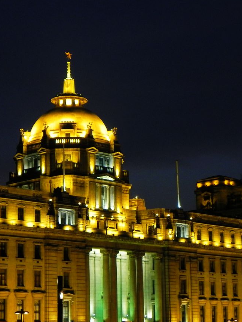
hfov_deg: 15.1
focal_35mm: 98
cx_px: 123
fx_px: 913
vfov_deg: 20.0
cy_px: 175
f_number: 3.5
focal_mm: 11.8
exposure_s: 1/30
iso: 211
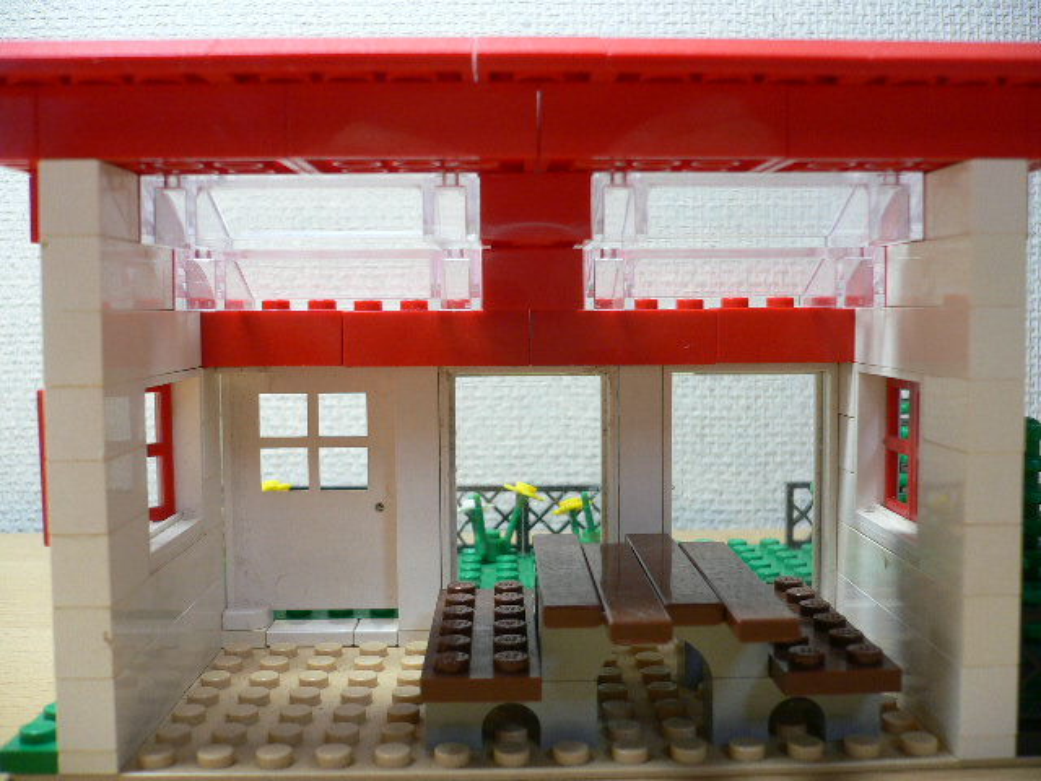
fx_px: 1053
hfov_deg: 52.6
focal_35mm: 35
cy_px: 390
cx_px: 520
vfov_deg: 40.7
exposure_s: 1/30
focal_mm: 5.8
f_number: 2.8
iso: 100
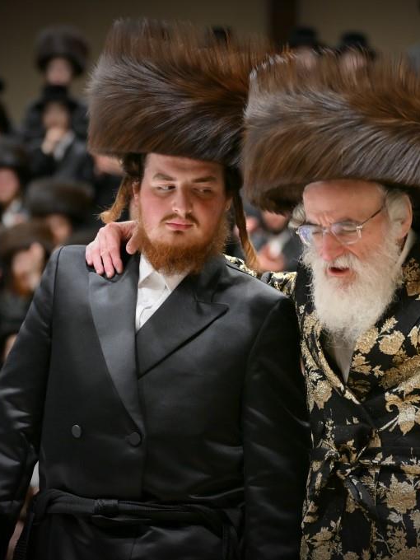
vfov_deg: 16.0
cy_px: 280
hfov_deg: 12.0
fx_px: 1990
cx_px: 257
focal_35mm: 123
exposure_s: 1/250
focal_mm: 85
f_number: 2.8
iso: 400
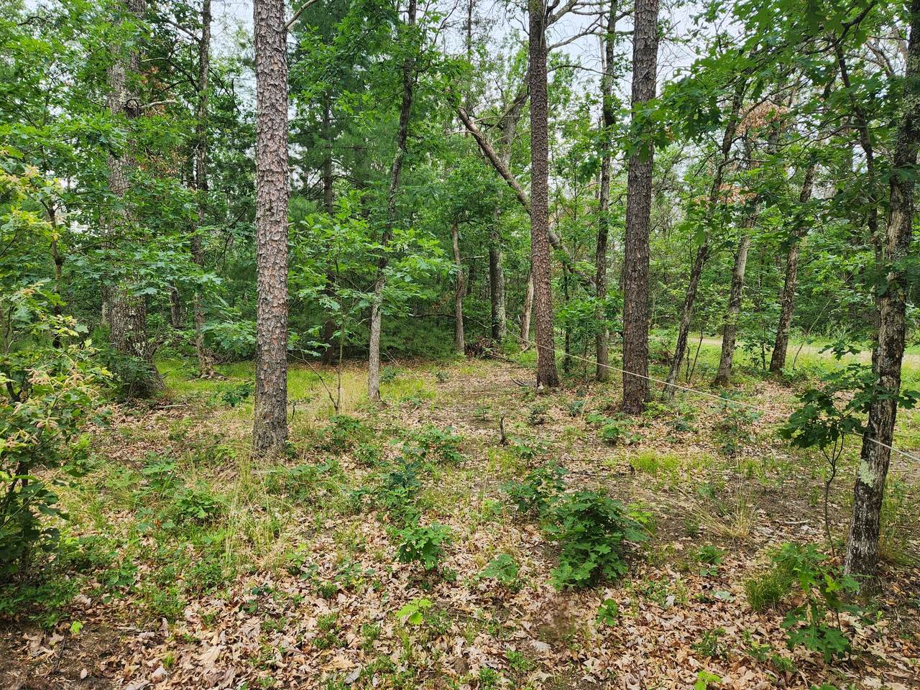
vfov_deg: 58.9
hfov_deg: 73.9
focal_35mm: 23
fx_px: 611
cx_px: 460
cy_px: 345
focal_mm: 5.4
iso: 25
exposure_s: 1/180
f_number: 1.8
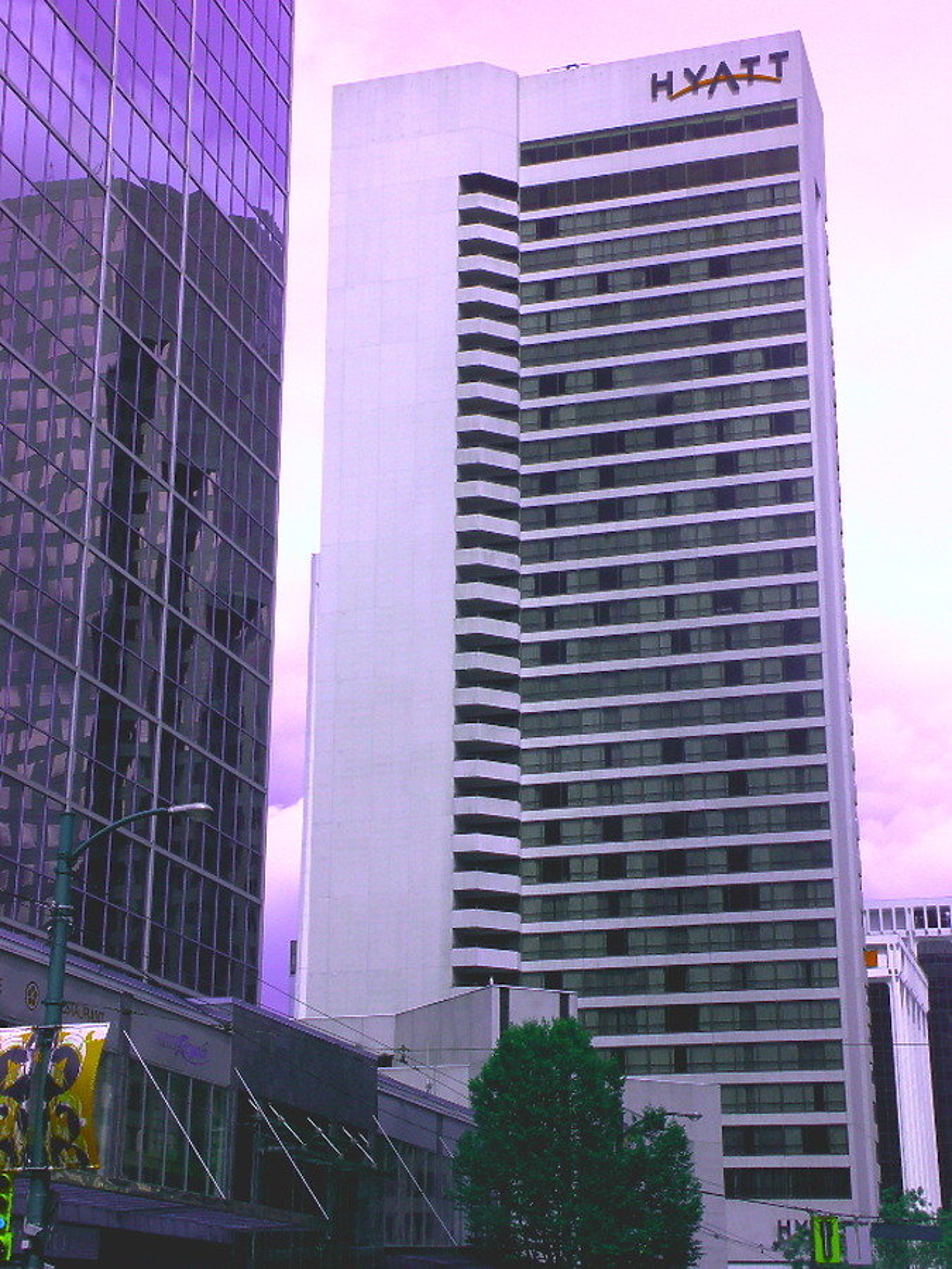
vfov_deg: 34.3
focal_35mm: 56
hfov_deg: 26.1
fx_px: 2053
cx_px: 476
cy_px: 634
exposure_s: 1/400
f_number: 8
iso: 100
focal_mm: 14.6
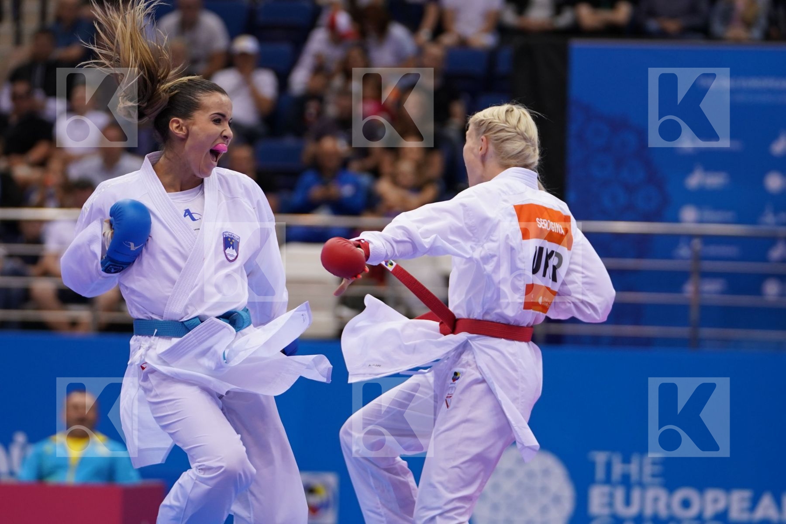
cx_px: 393
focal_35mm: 213
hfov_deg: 9.7
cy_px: 262
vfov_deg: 6.4
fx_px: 4650
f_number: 2.8
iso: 1000
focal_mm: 142
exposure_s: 1/1000
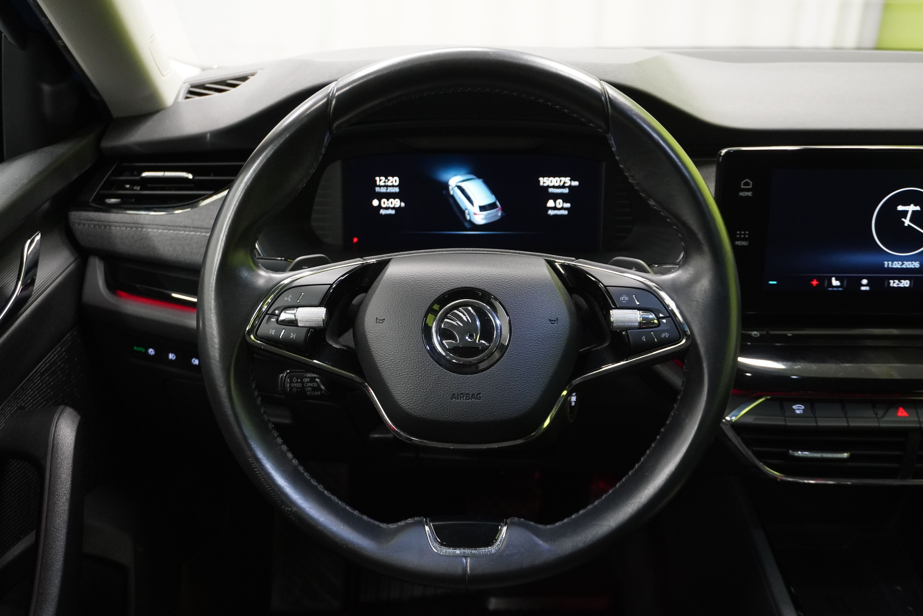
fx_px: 961
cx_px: 462
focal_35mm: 38
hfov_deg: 51.3
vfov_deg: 35.5
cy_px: 308
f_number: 4.5
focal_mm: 25
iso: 2500
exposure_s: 1/40
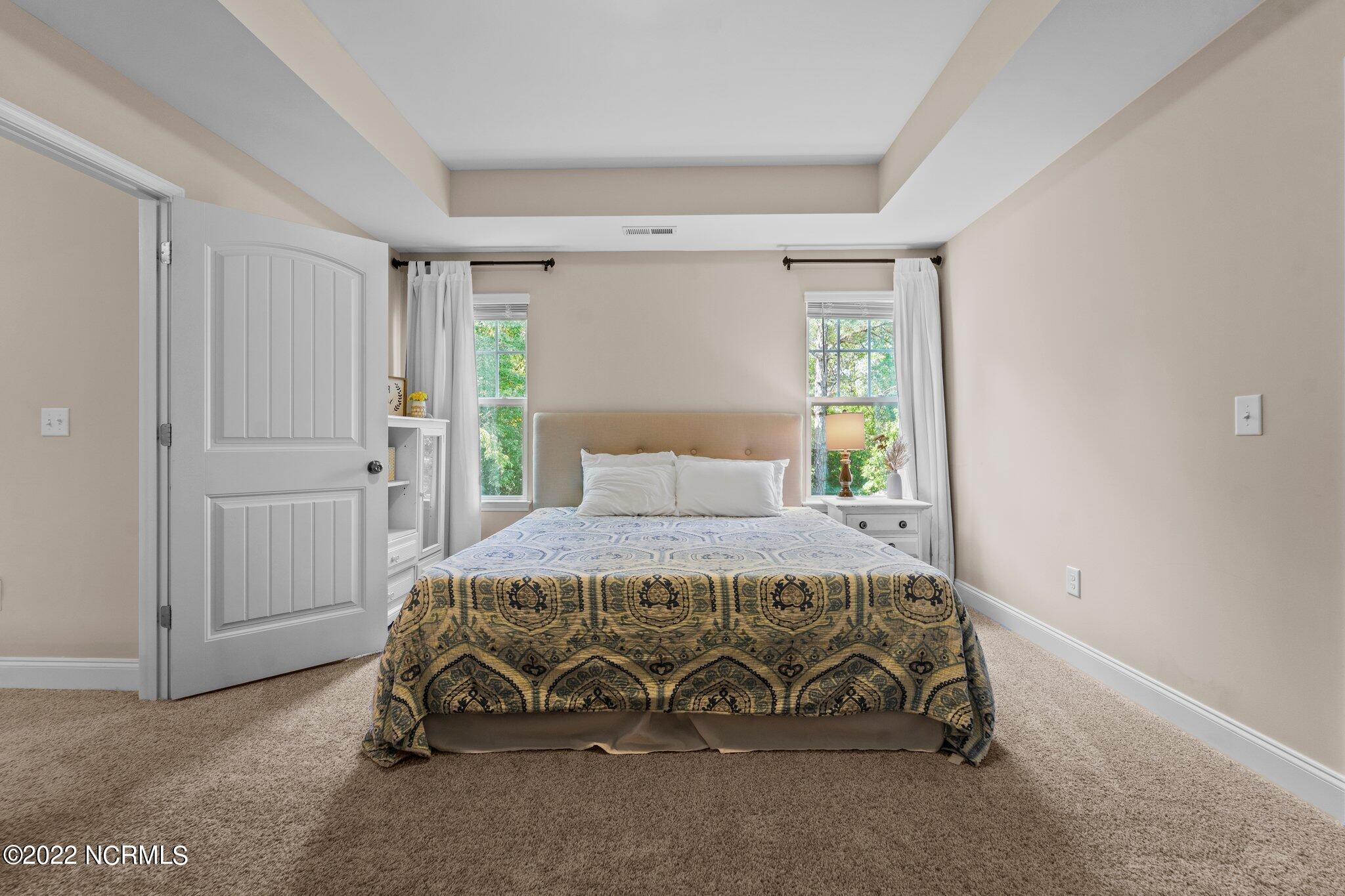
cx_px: 672
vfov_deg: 81.2
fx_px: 523
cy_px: 448
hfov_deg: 104.3
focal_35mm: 14
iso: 250
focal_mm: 14
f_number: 8
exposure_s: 1/3
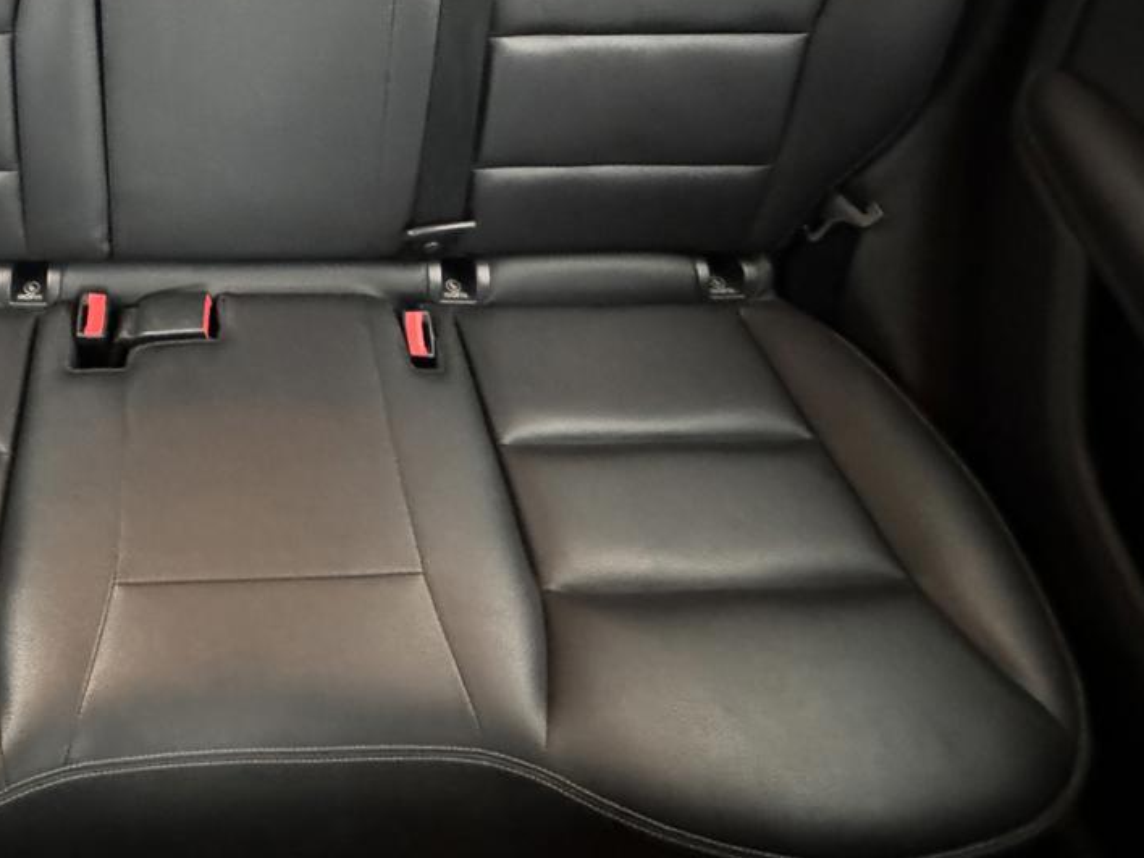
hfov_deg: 59.7
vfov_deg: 46.3
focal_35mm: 27
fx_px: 892
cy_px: 82
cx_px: 216
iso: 1600
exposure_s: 1/30
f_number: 2.2
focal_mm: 2.22
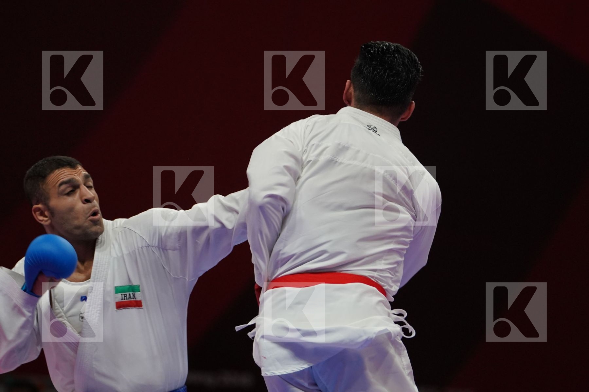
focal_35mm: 387
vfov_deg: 3.6
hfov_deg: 5.3
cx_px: 294
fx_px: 6331
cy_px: 196
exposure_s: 1/1000
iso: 2000
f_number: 4
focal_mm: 258
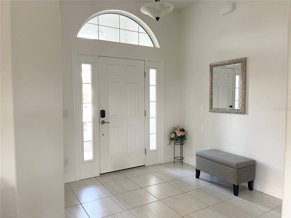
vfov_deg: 53.1
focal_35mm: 26
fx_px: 219
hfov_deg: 67.3
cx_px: 146
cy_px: 109
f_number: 1.6
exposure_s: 1/70
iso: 125
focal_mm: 5.1
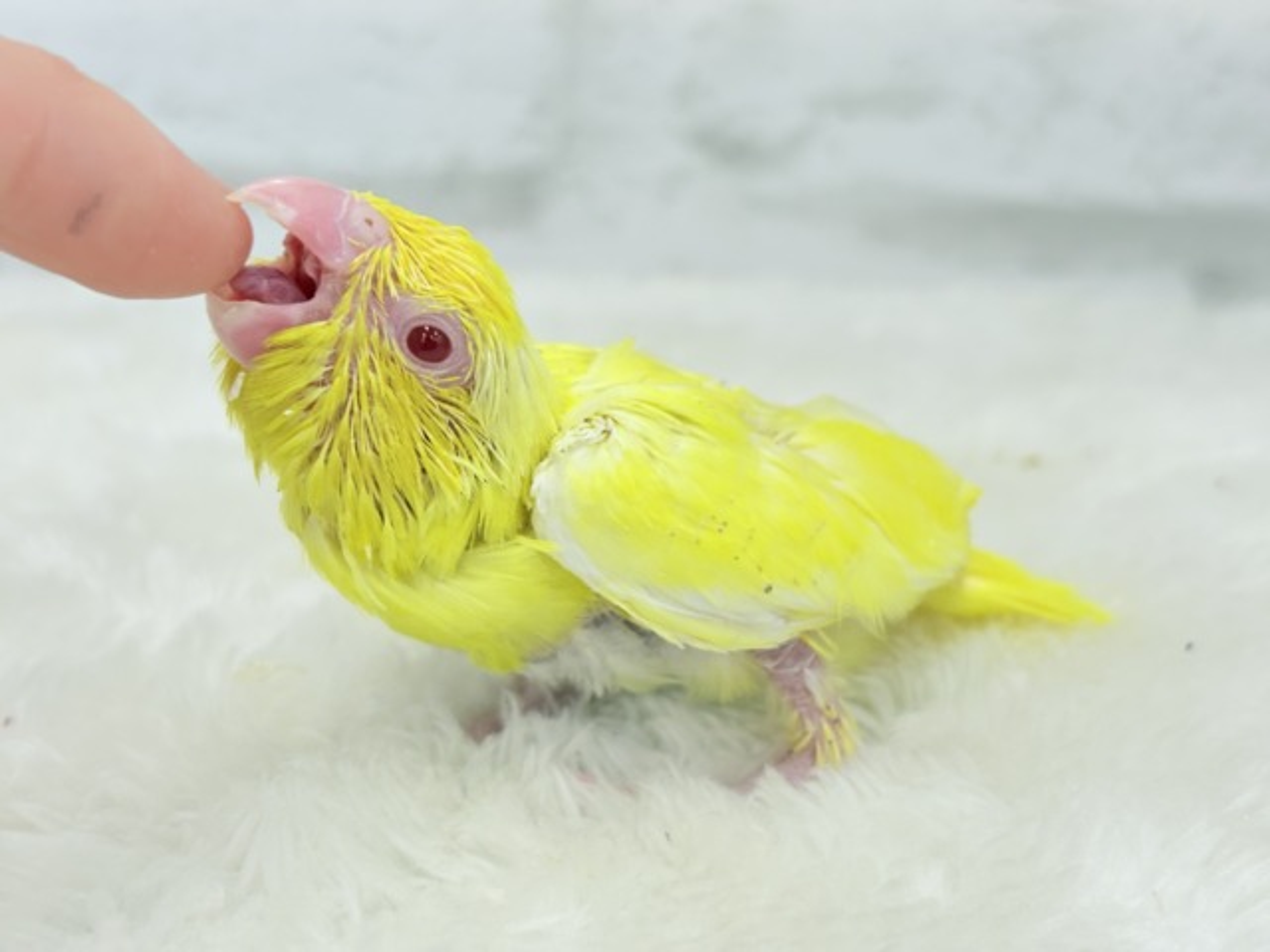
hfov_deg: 36.8
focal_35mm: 52
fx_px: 1908
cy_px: 476
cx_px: 635
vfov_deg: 28.0
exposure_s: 1/100
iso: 50
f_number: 1.6
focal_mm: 5.96
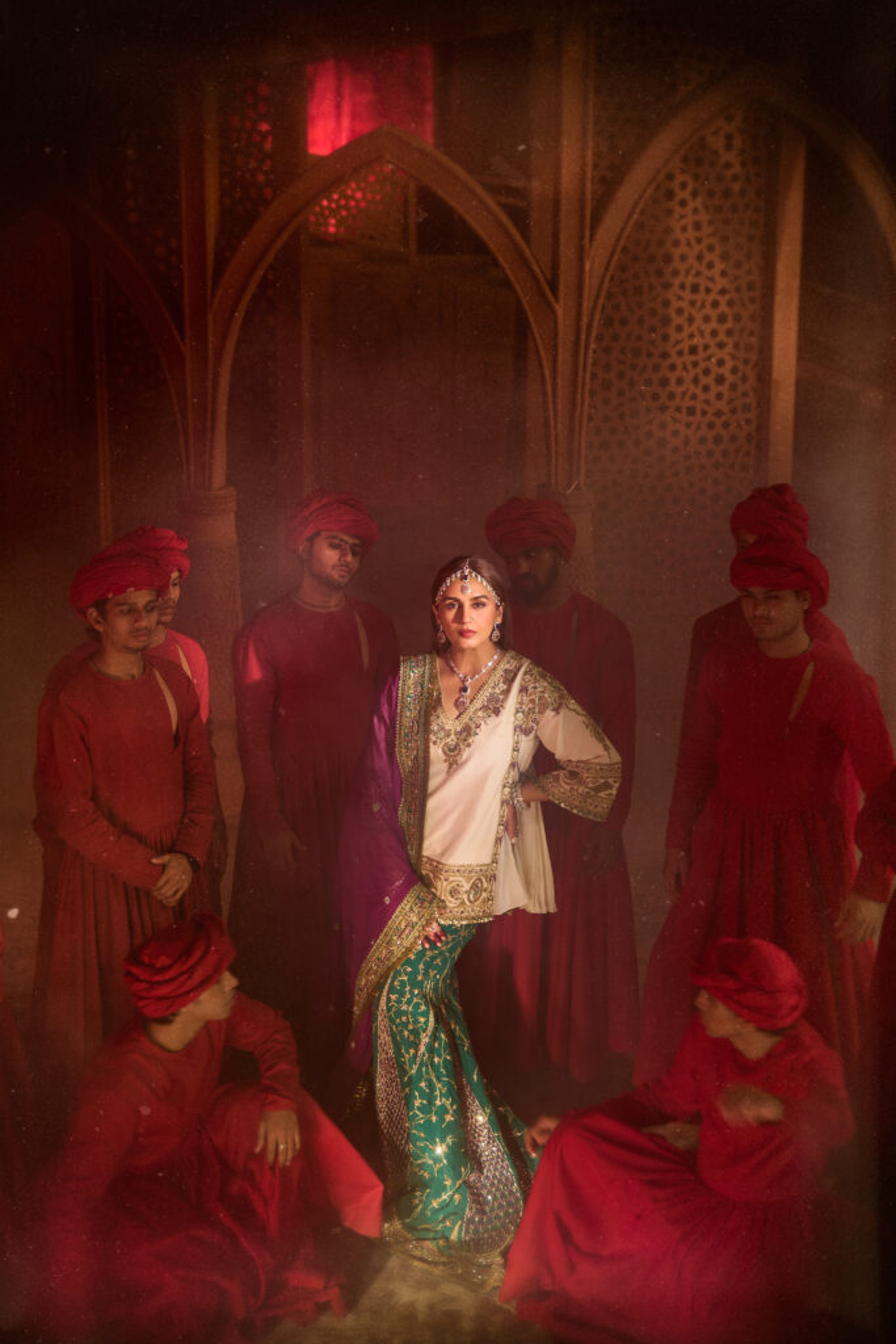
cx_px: 448
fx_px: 2612
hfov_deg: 19.5
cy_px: 672
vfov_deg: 28.8
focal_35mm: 70
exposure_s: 1/50
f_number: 2.8
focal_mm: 70
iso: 640
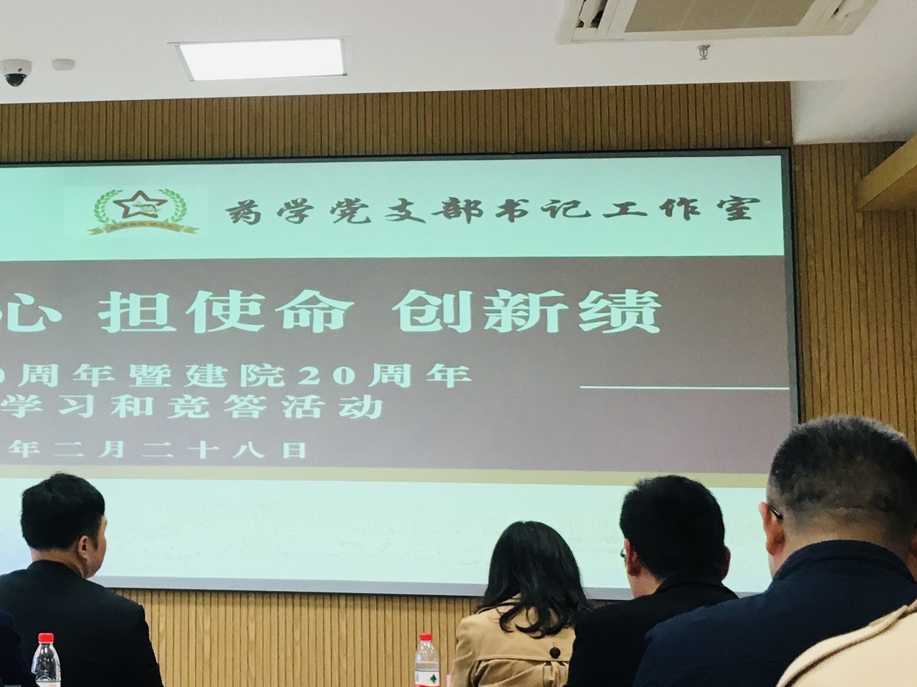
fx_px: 1960
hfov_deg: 25.1
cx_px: -2
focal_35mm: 74
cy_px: 298
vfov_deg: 19.9
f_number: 2.2
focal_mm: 4.15
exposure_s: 1/33
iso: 50
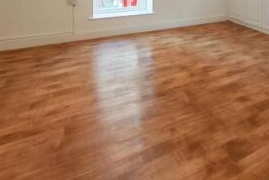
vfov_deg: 37.6
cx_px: 182
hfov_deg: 65.3
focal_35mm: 27
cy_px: -30
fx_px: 202
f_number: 2
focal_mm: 1.82
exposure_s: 1/33
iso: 250
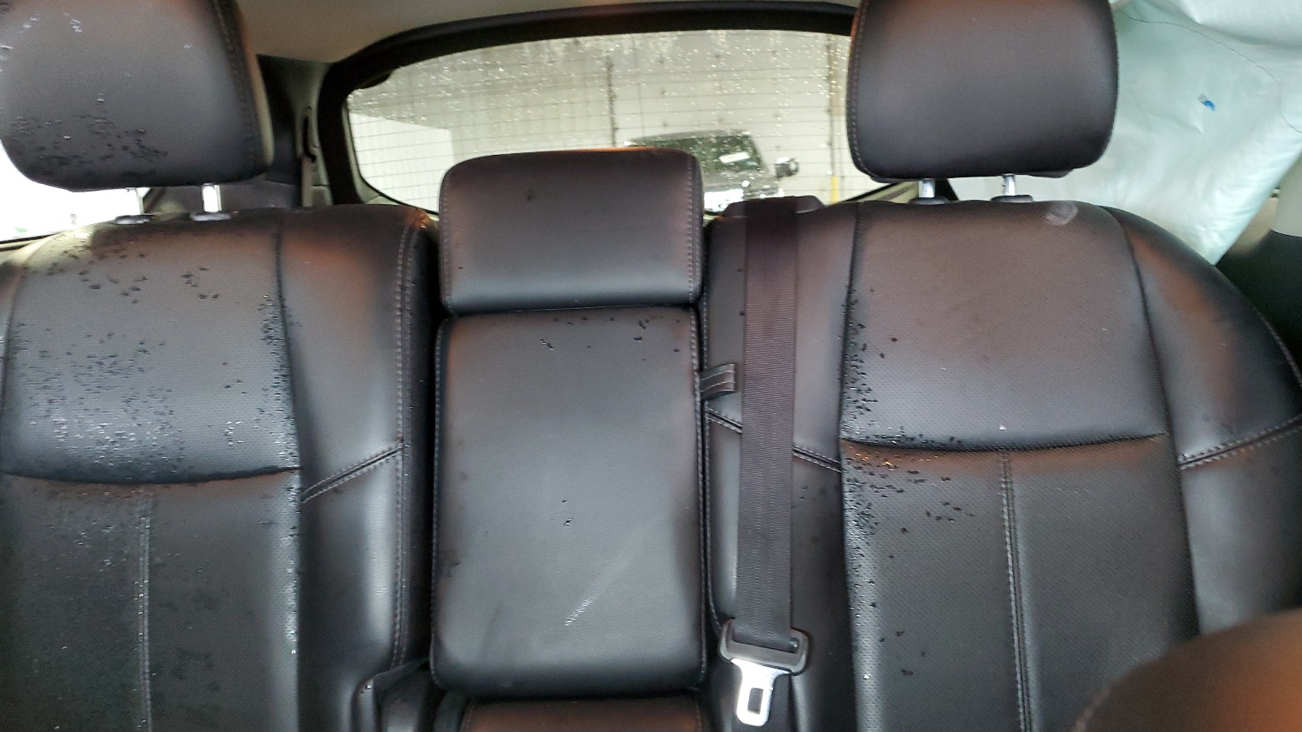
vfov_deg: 40.2
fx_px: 1001
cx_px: 655
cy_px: 393
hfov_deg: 66.1
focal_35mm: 29
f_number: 1.5
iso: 282
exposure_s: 1/17
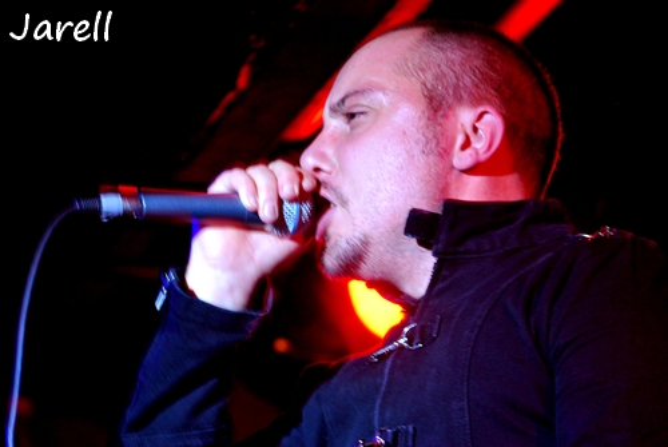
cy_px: 224
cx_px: 334
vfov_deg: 8.3
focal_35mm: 165
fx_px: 3066
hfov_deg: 12.4
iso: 800
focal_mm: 110
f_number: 4.2
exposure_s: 1/10
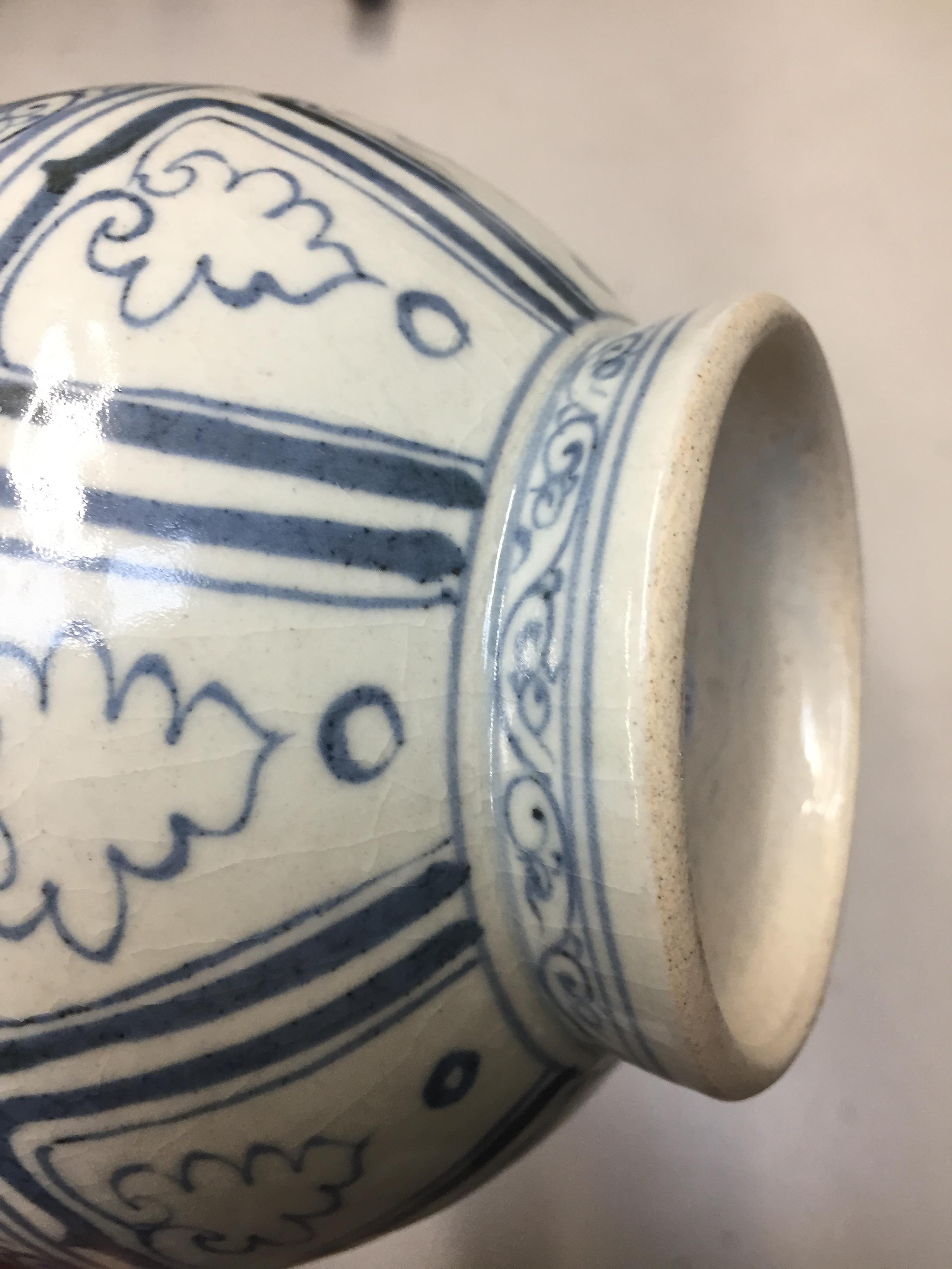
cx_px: 476
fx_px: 1063
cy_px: 634
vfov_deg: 61.7
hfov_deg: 48.2
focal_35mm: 29
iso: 50
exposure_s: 1/33
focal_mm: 4.15
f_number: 2.2
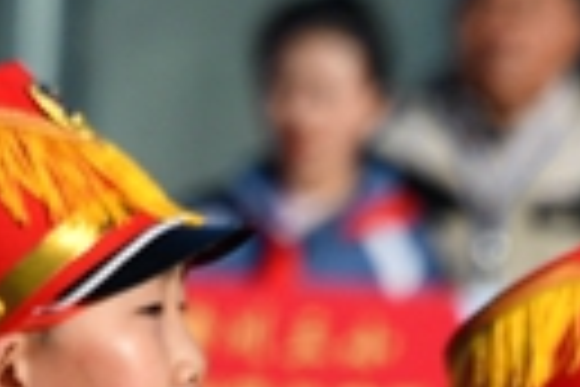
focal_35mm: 1861
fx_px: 29980
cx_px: 76
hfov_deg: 1.1
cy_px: 686
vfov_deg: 0.7
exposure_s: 1/400
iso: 90
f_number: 8
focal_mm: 300
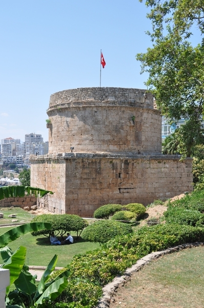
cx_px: 102
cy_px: 154
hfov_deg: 28.0
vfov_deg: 41.2
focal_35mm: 48
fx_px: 409
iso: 200
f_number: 8
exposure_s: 1/250
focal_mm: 32
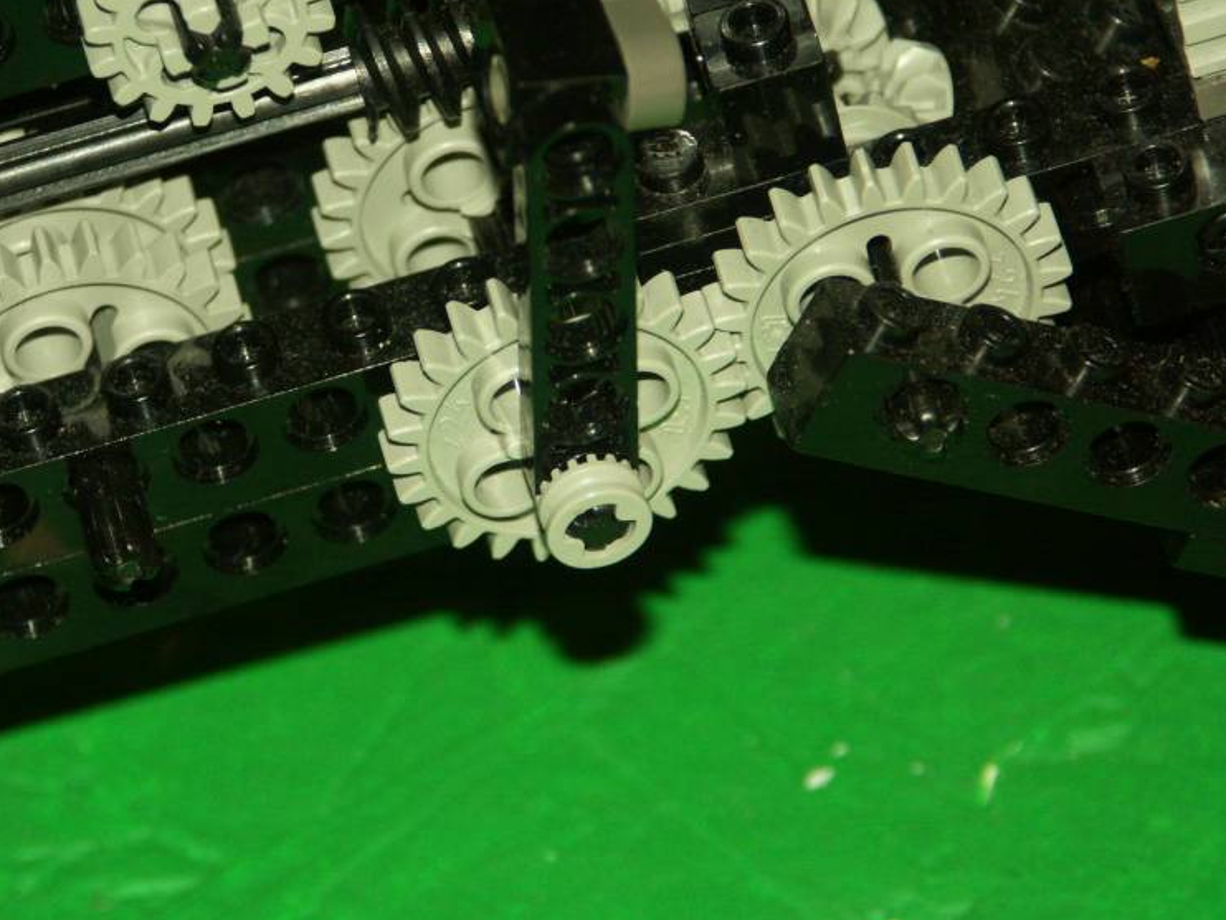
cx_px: 444
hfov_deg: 7.2
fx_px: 9778
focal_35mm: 276
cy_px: 408
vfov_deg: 5.4
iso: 200
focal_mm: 50.8
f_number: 3.5
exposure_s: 1/200
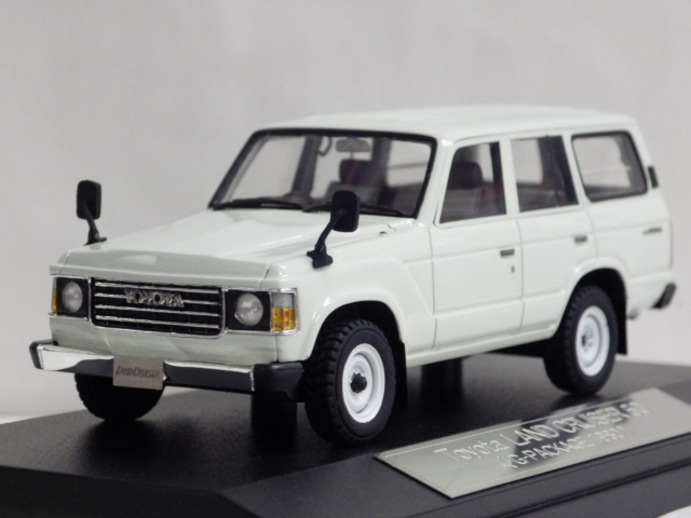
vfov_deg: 11.1
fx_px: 2655
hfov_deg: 14.8
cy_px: 259
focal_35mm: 133
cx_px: 346
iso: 800
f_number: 5
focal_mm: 23.8
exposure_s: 1/30
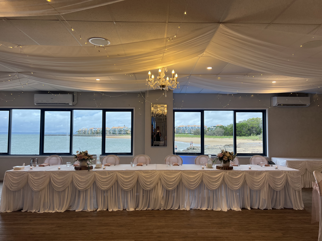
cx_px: 161
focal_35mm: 26
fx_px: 242
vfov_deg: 53.1
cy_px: 120
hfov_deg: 67.3
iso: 50
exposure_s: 1/100
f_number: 1.5
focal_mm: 5.7
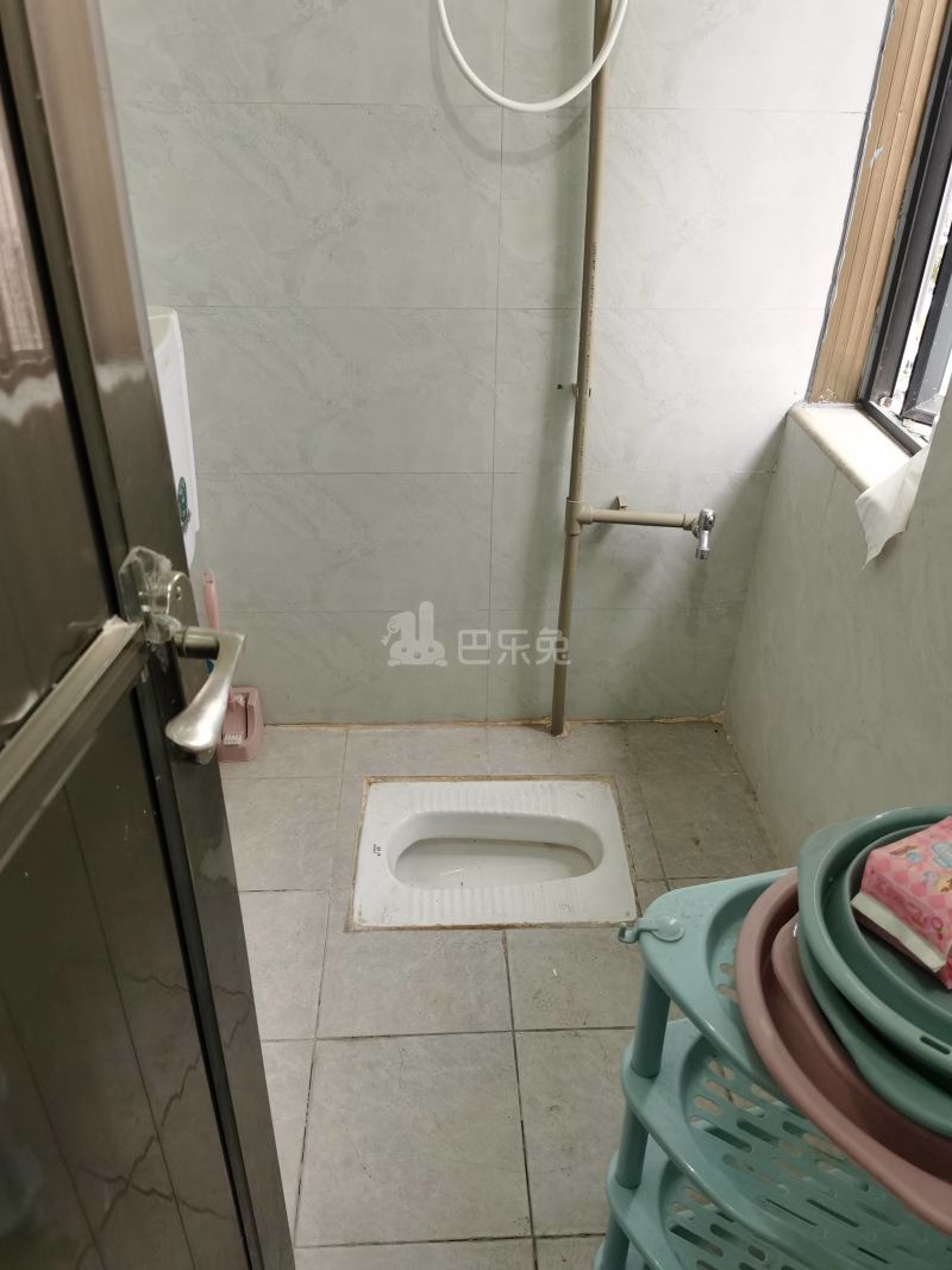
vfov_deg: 65.3
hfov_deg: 51.3
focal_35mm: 27
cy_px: 635
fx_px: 990
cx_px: 476
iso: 200
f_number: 1.6
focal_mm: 5.56
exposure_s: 1/50
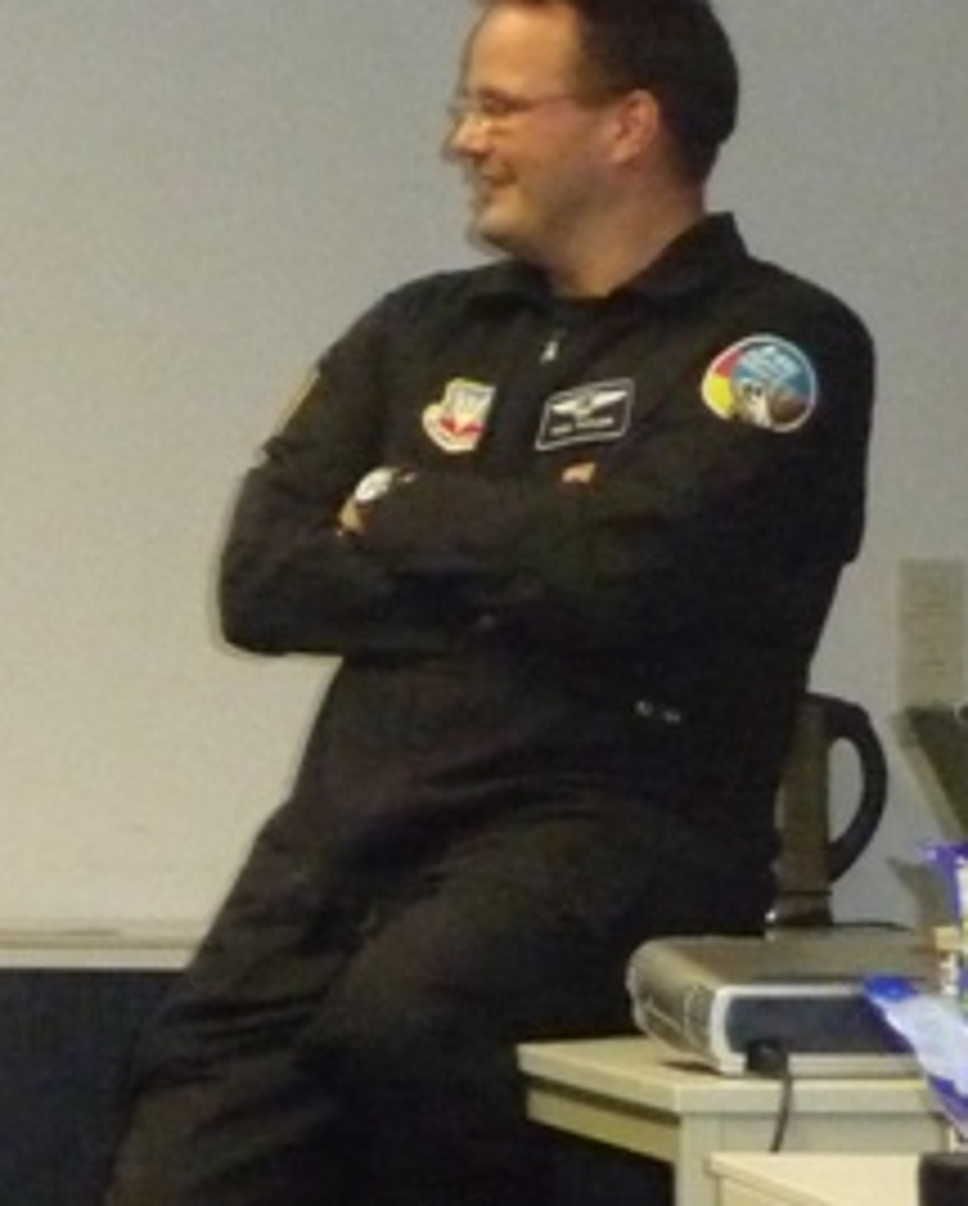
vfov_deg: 8.9
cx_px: -1000
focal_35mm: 216
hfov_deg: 6.9
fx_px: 7722
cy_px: 693
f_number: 4.4
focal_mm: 9.8
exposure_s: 1/30
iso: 800
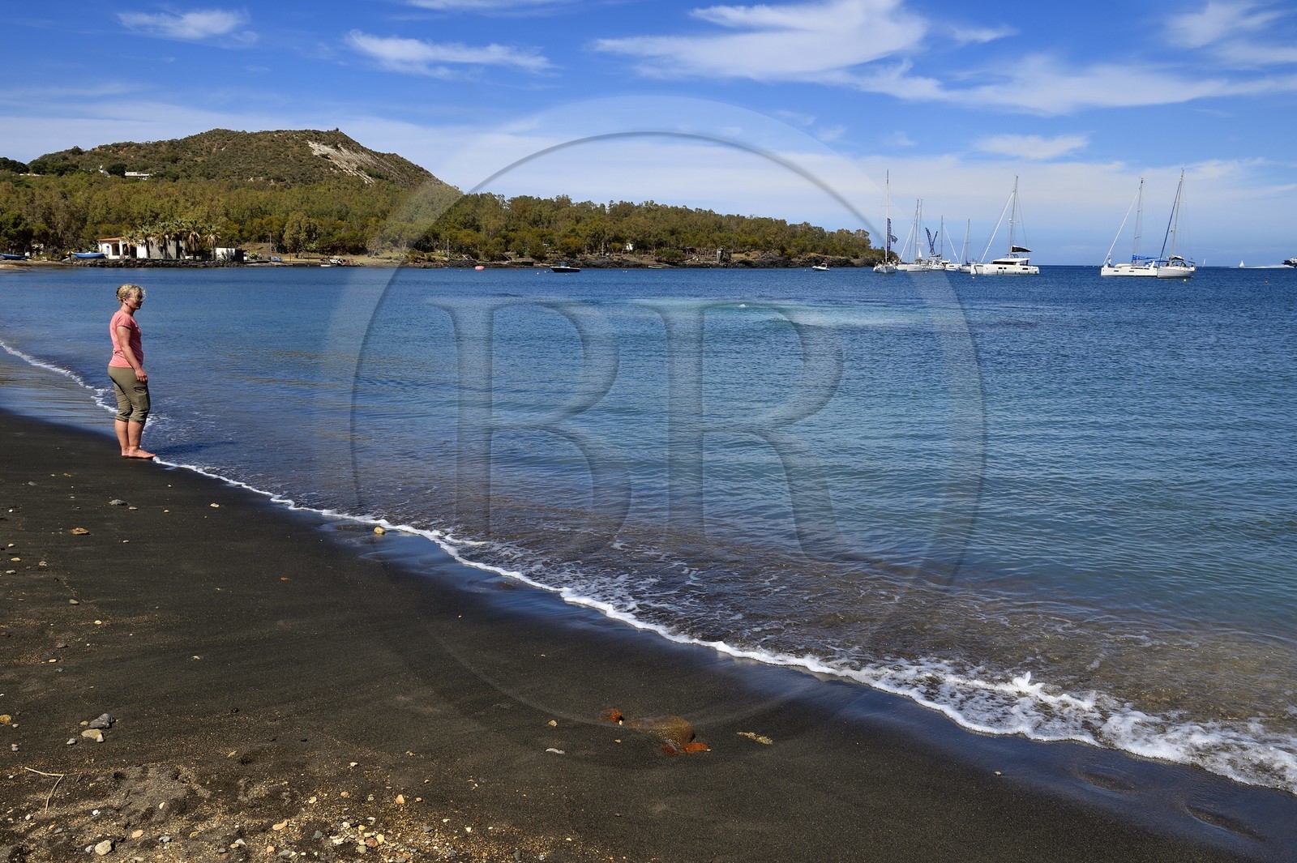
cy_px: 432
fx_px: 1152
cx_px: 648
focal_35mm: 32
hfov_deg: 58.7
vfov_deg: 41.1
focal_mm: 32
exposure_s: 1/400
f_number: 11
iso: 200
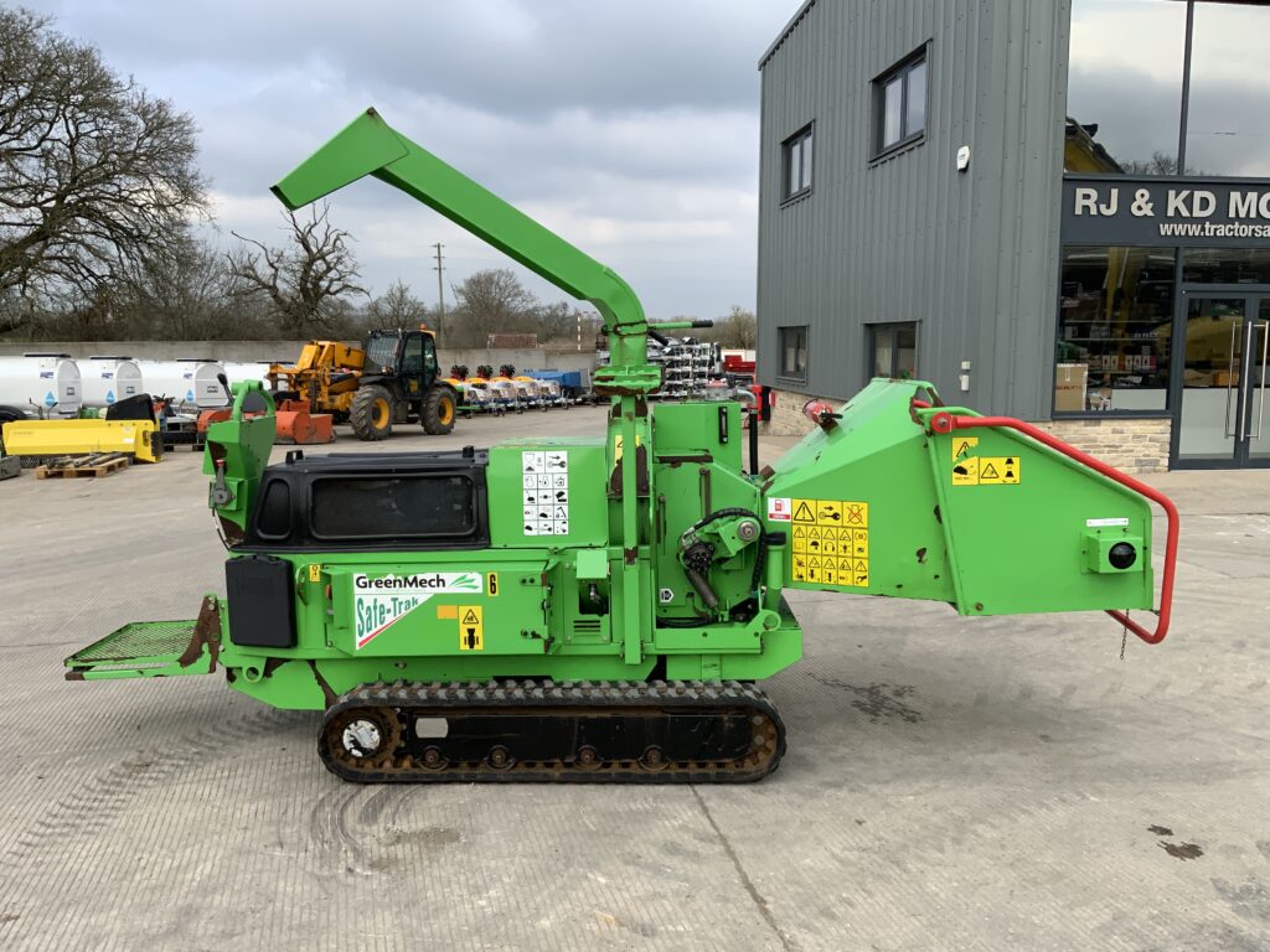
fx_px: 1064
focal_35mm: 29
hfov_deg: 61.7
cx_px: 635
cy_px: 476
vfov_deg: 48.2
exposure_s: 1/1279
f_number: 1.8
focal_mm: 3
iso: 16
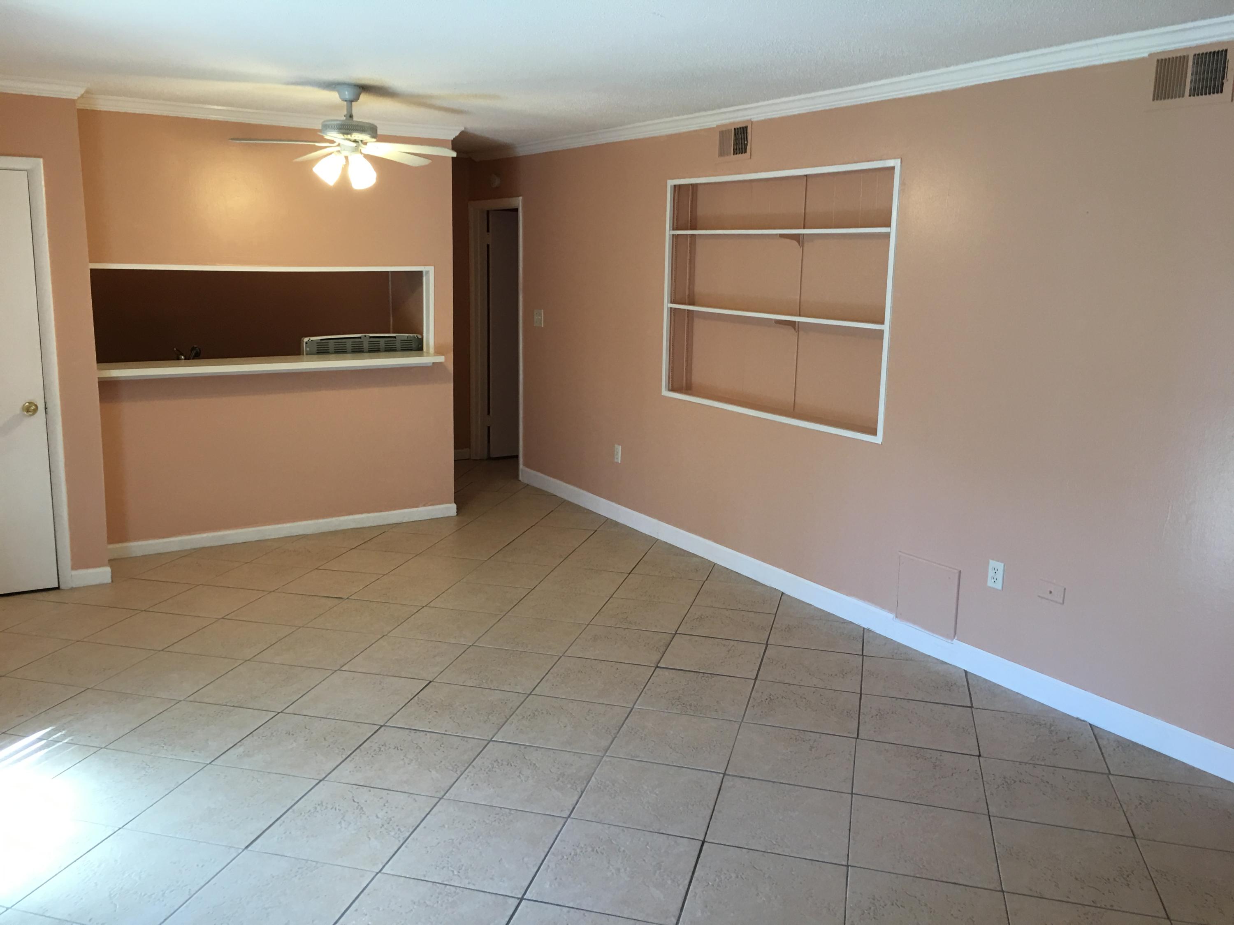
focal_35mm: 29
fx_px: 1034
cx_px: 617
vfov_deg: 48.2
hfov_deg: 61.7
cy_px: 462
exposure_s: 1/15
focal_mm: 4.15
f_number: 2.2
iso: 32
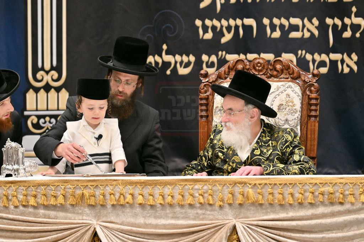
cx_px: 182
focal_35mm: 300
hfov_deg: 6.9
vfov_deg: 4.6
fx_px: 3032
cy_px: 121
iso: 400
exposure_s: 1/500
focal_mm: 200
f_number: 2.8
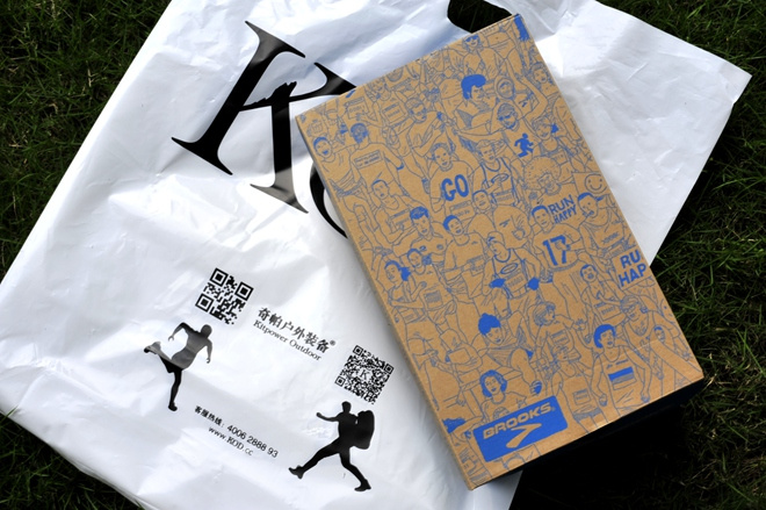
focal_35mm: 55
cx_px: 383
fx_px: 1169
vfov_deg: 24.6
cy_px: 255
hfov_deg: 36.3
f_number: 22
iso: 200
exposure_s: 1/8
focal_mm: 55
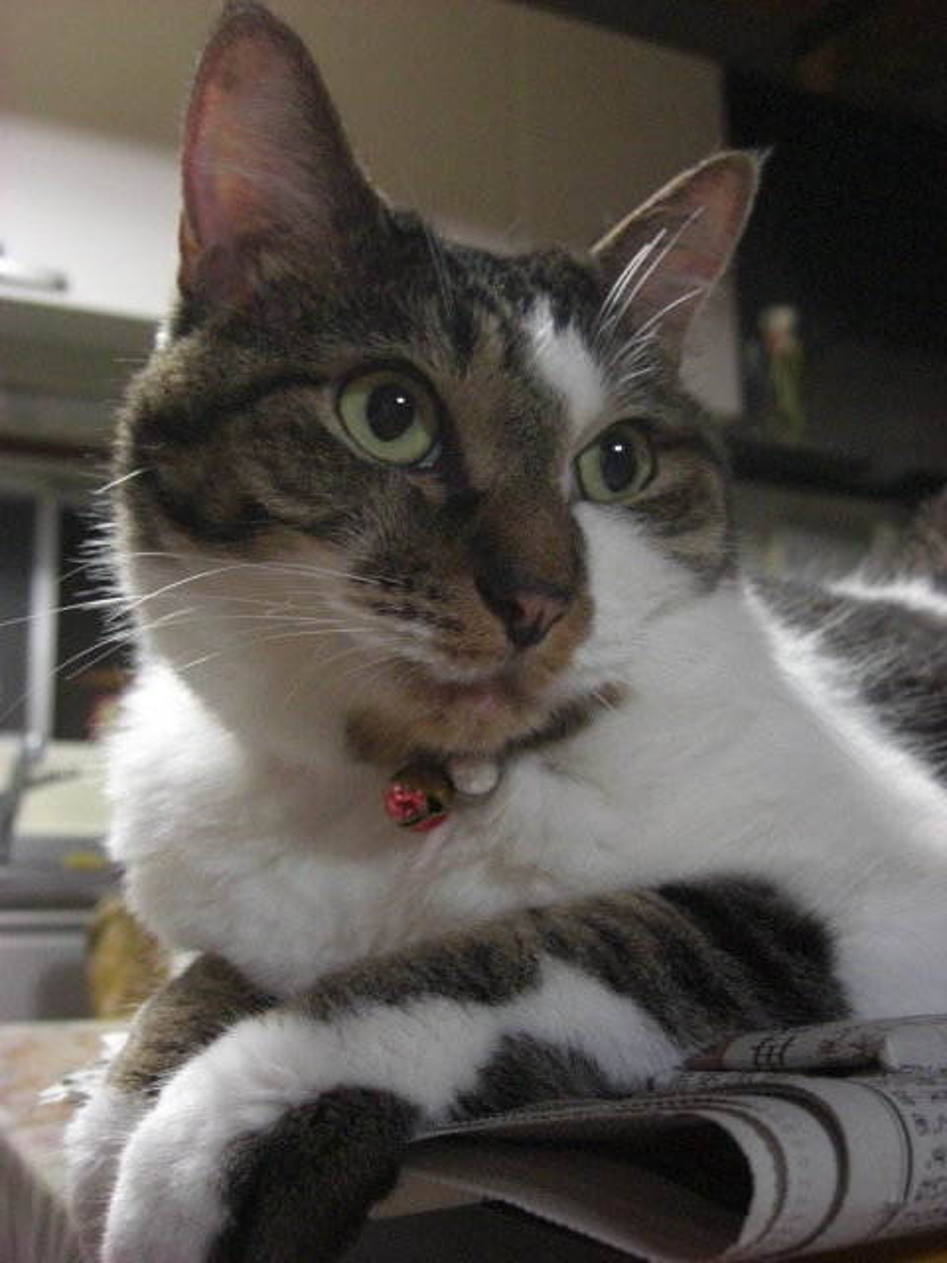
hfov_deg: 37.7
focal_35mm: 38
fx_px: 1386
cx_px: 474
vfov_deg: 49.0
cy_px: 632
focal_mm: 7.9
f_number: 2.8
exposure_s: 1/50
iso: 800
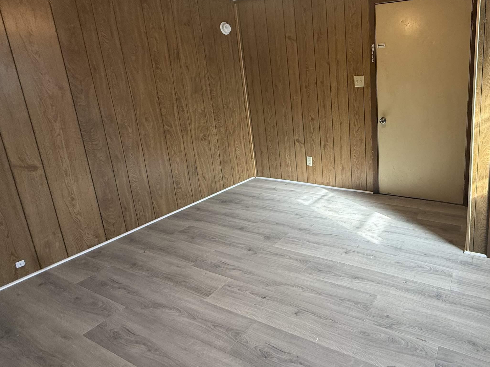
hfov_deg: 73.8
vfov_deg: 62.6
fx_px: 297
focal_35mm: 21
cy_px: 138
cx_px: 363
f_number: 2.2
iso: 200
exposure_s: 1/120
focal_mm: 2.22
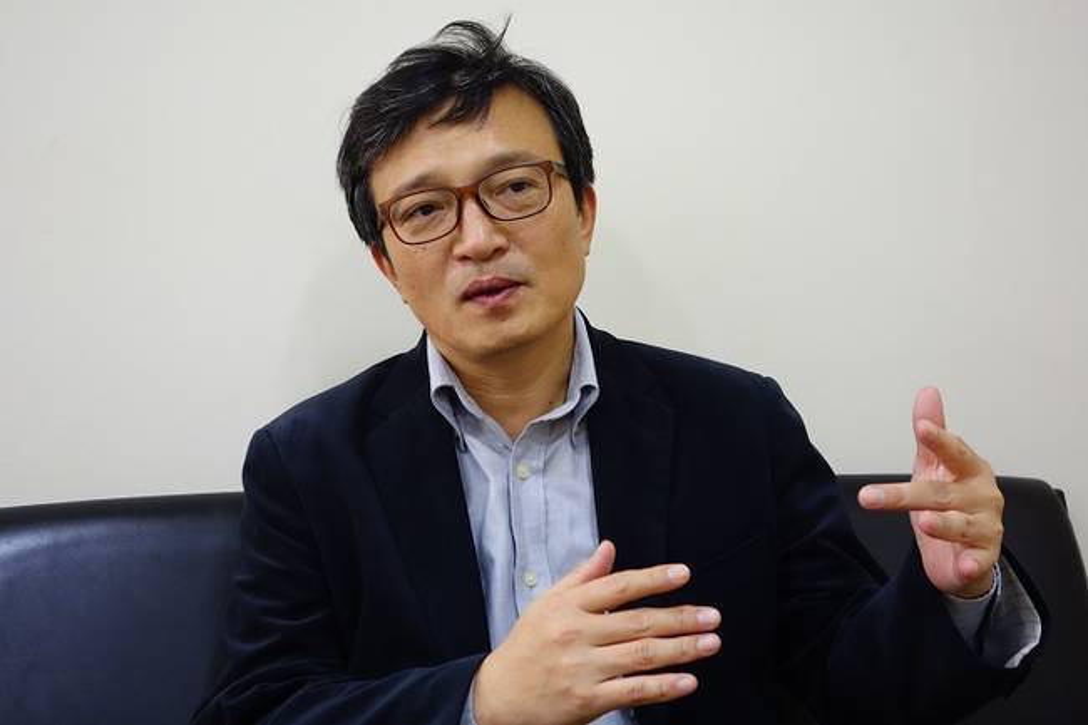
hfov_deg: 40.4
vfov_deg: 27.5
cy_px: 362
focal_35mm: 49
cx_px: 544
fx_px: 1480
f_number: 3.2
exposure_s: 1/50
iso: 640
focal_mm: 18.02
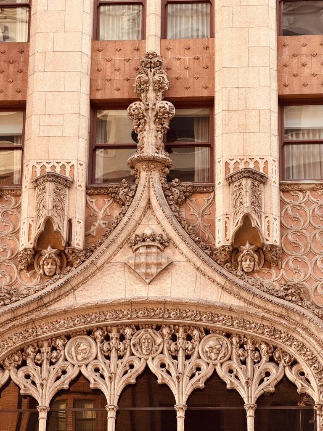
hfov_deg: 12.3
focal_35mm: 120
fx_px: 1493
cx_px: 162
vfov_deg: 16.4
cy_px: 216
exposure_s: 1/99
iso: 125
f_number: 2.8
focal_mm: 15.66
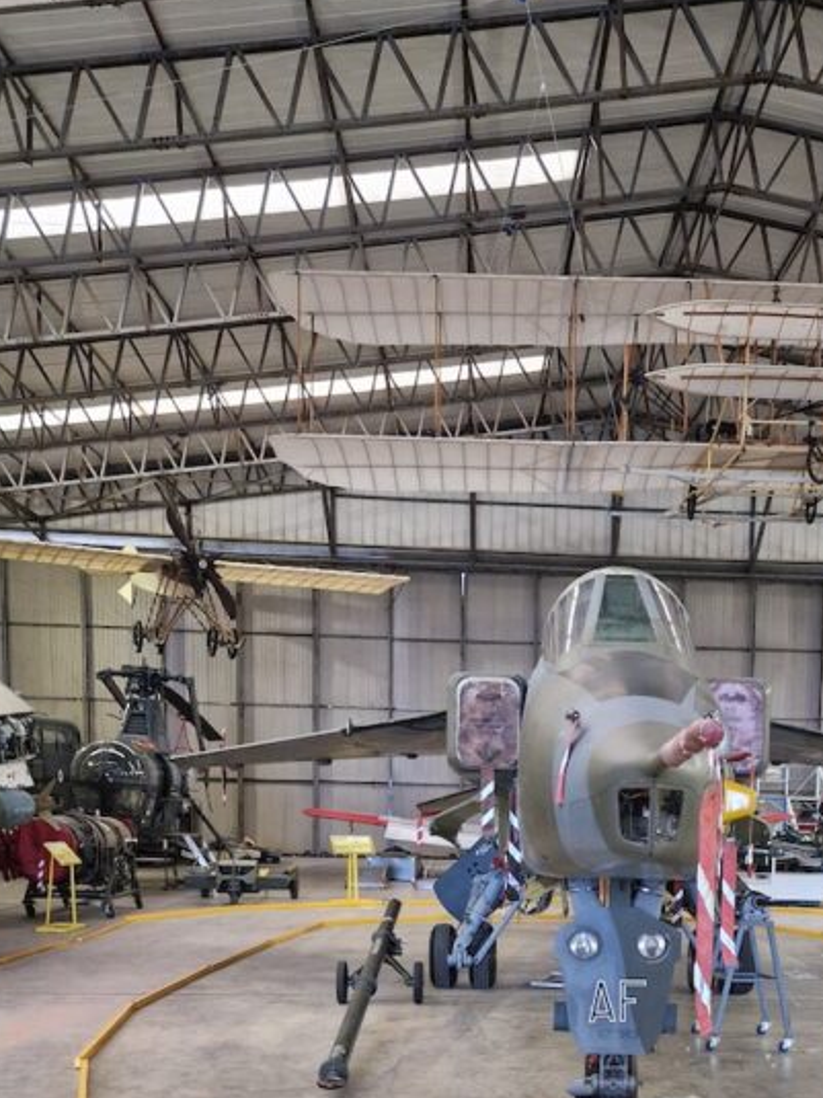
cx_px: 591
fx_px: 1395
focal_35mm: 44
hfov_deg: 32.4
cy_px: 924
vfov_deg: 40.6
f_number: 1.8
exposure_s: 1/100
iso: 400
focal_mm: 5.4
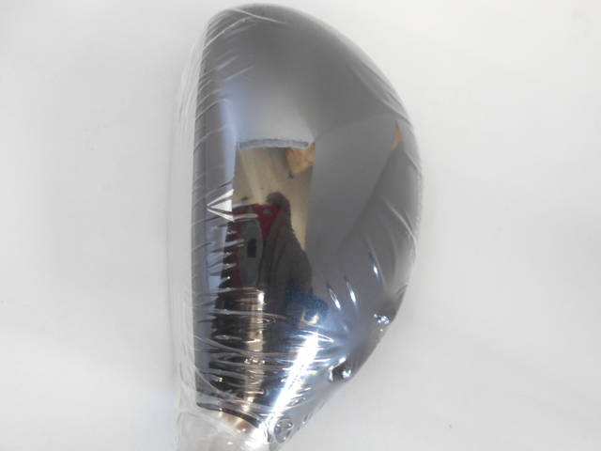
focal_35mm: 26
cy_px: 226
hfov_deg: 67.3
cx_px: 300
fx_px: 451
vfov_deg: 53.1
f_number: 3.2
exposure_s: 1/30
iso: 220
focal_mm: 4.6
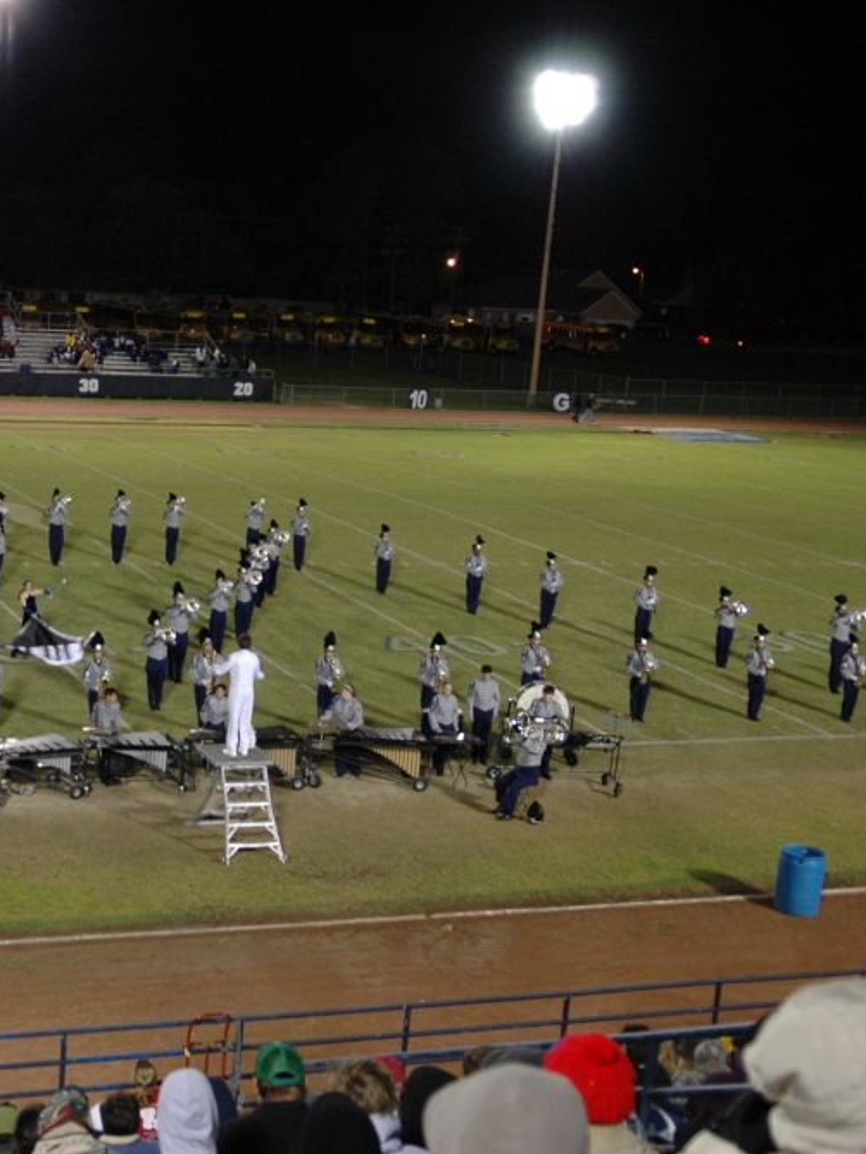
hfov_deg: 27.4
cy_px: 581
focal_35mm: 51
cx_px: 50
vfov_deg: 37.7
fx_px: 1692
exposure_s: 1/60
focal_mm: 23
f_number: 2.8
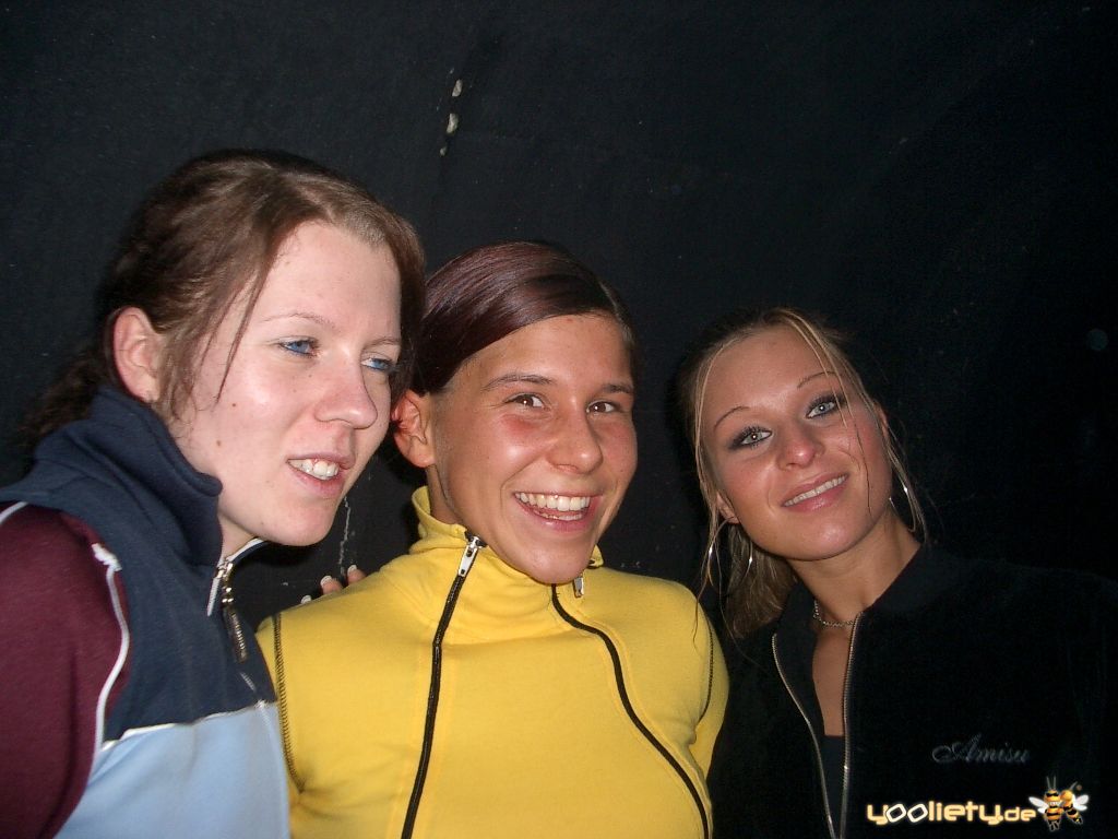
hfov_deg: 52.6
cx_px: 559
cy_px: 420
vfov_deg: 40.7
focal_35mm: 35
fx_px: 1130
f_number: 2.6
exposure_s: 1/40
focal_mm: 5.8
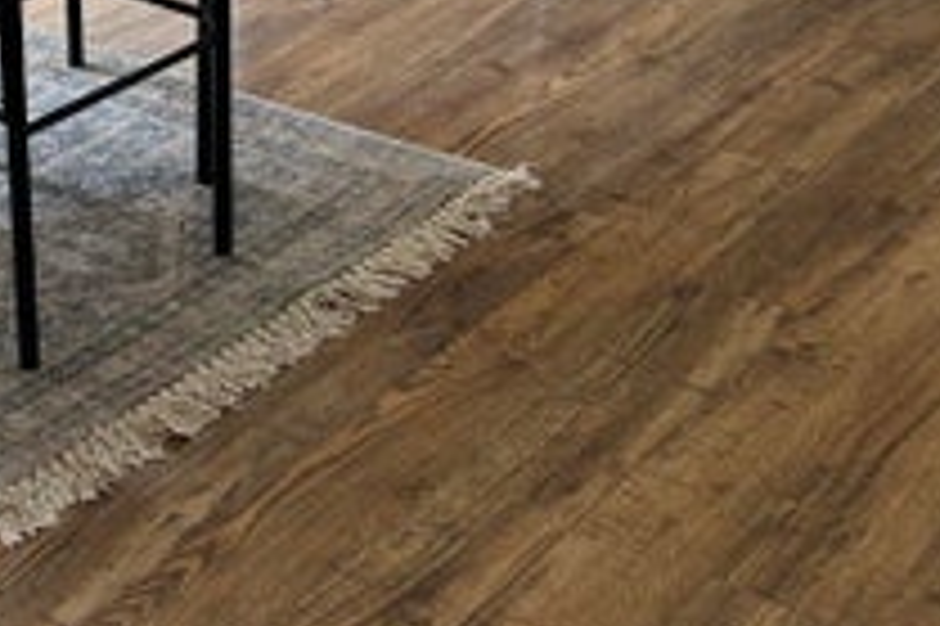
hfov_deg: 23.0
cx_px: -103
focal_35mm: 83
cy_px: 153
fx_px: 2165
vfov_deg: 16.3
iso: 125
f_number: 1.5
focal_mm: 5.7
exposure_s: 1/63
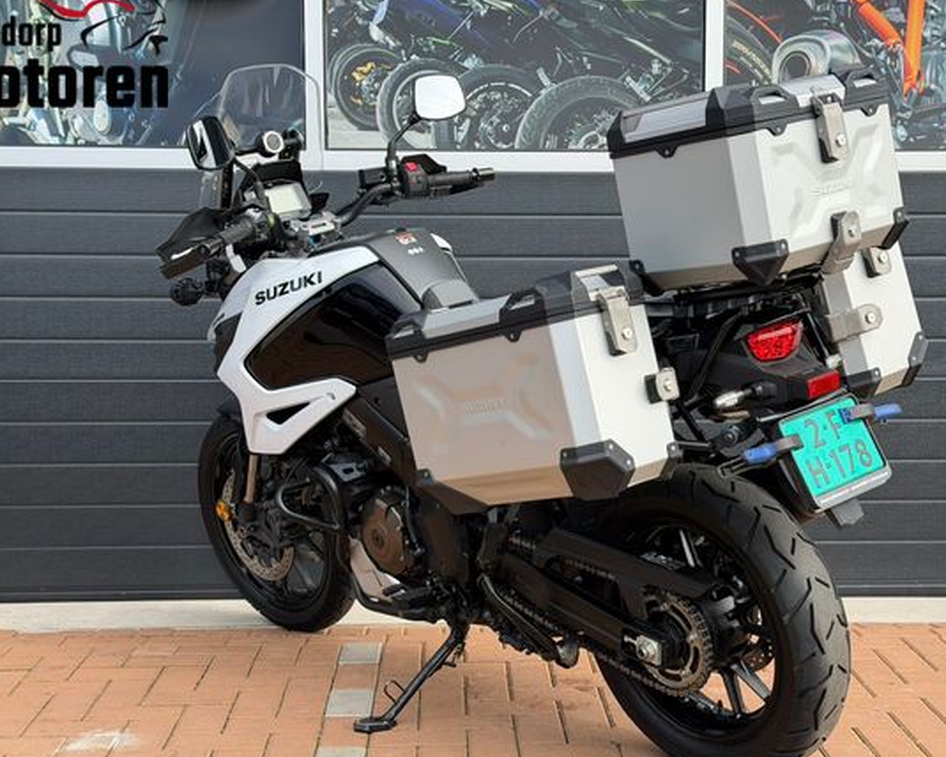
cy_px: 414
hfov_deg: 33.6
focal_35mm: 56
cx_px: 507
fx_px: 1568
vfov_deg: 27.1
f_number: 1.78
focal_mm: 6.76
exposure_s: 1/1575
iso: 64
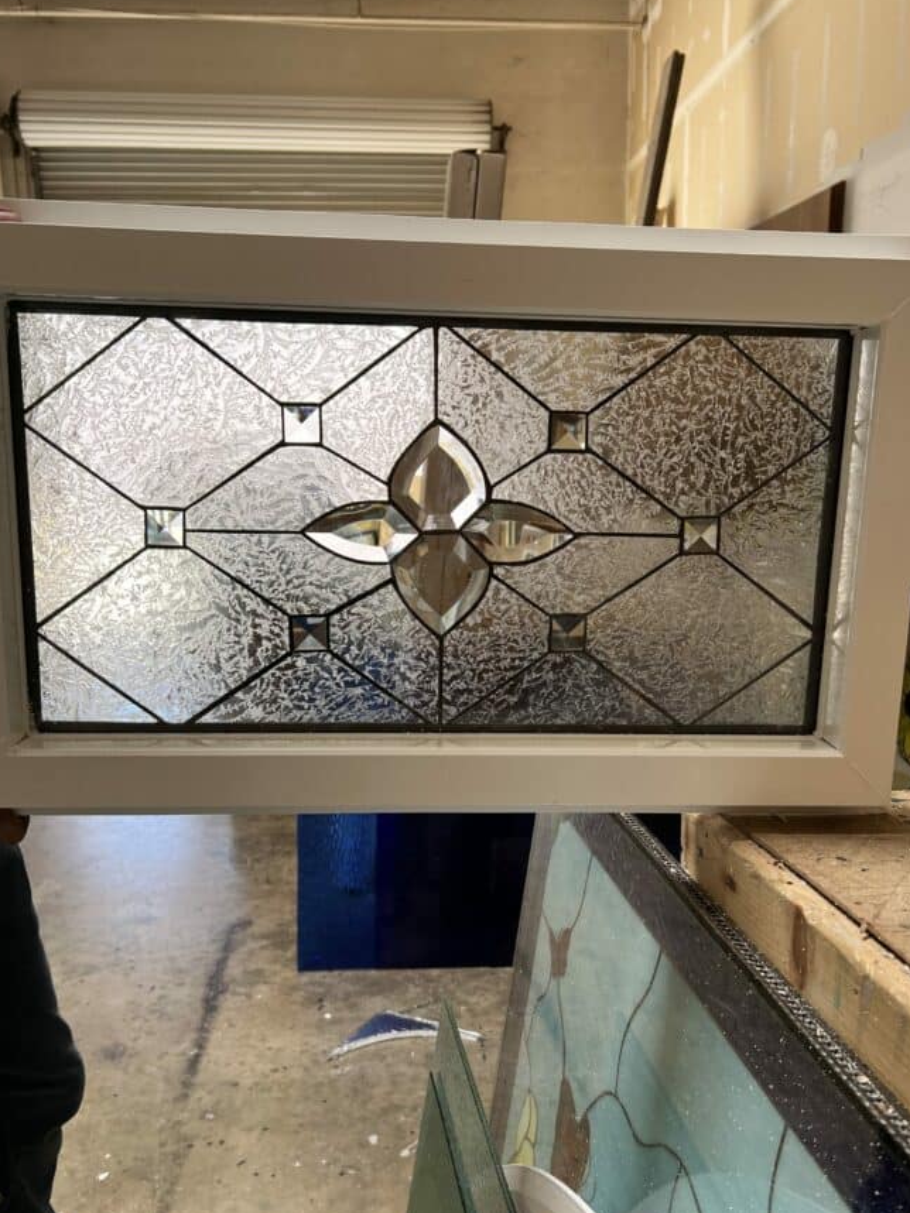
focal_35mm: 31
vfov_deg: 58.2
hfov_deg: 45.4
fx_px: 1087
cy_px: 668
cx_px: 462
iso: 40
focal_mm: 5.7
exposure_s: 1/184
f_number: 1.5
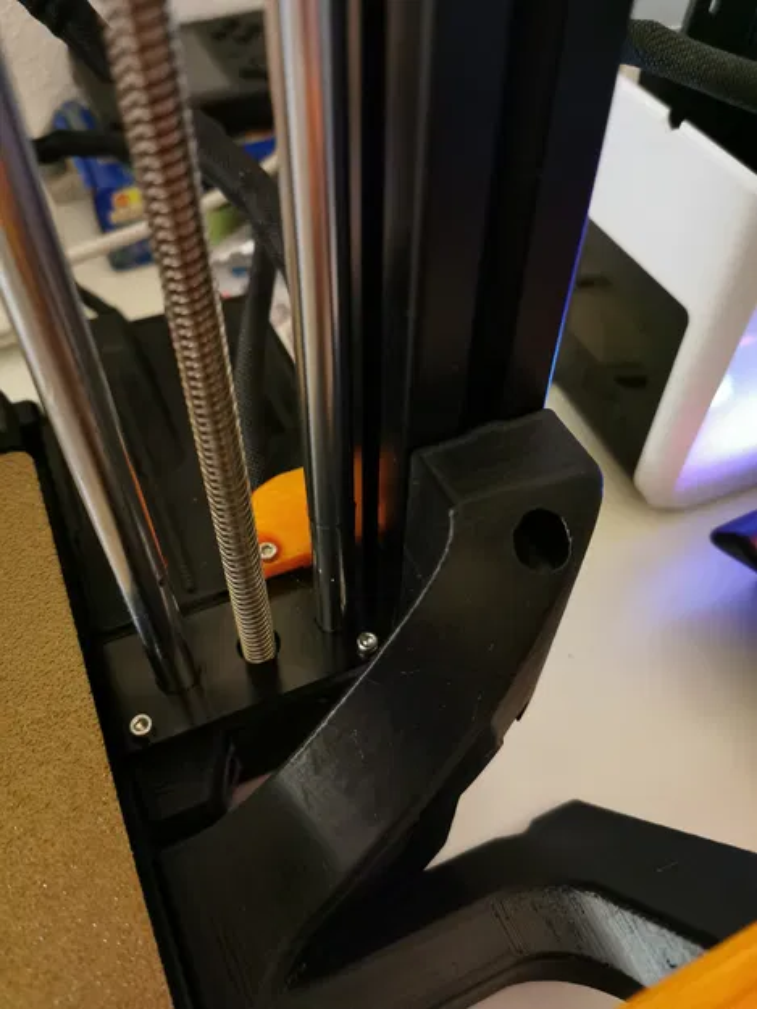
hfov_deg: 51.4
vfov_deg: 65.3
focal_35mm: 27
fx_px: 787
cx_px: 378
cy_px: 504
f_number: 1.6
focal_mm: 5.56
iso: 640
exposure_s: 1/25
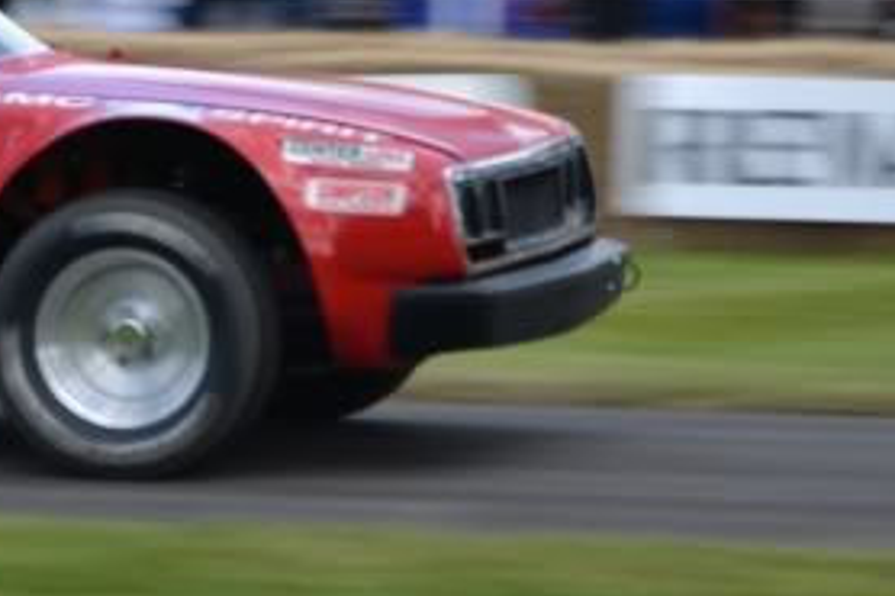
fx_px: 7549
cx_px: 53
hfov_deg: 6.8
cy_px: 203
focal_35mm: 304
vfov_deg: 4.5
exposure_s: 1/160
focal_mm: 55
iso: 100
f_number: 6.3
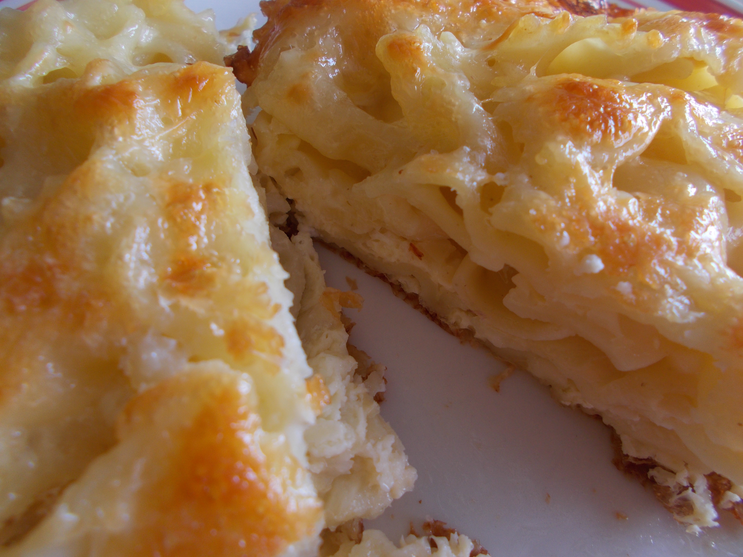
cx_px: 372
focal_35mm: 26
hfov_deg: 67.3
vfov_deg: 53.1
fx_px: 558
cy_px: 278
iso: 80
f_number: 3.2
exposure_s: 1/60
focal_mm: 4.6
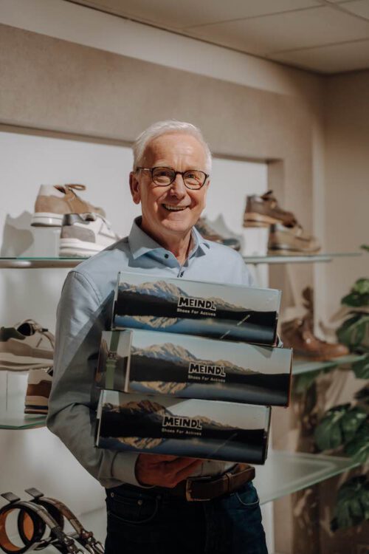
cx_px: 184
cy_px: 277
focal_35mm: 75
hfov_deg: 18.2
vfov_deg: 27.0
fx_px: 1153
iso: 1000
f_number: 3.2
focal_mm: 75
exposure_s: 1/800
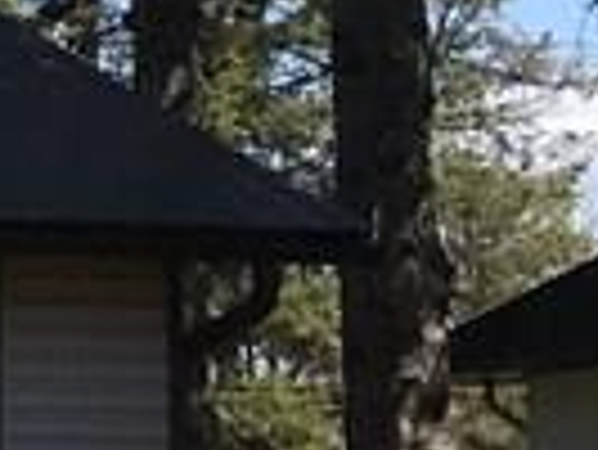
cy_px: 382
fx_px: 3856
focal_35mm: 223
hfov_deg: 7.5
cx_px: -1349
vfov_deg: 6.7
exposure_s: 1/1166
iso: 25
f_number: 2.2
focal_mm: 4.15
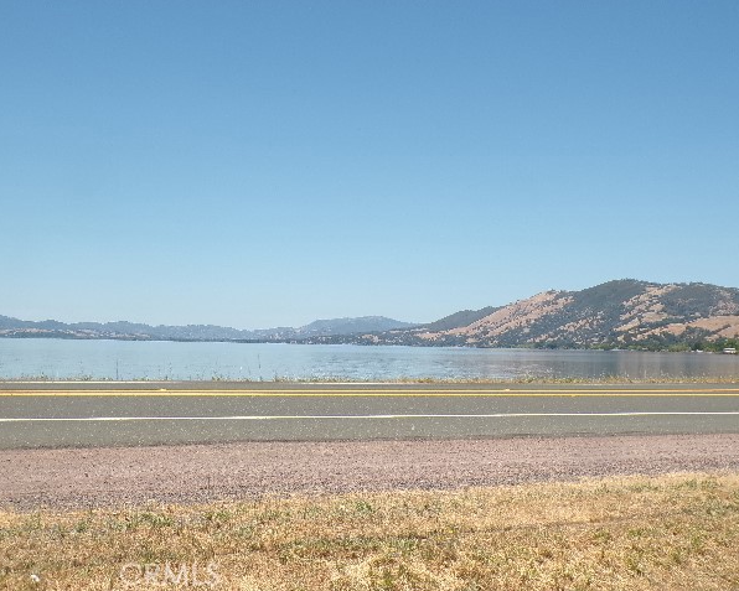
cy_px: 295
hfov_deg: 42.0
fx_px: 963
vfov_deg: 34.2
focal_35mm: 44
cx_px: 351
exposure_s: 1/400
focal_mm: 7.6
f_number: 5.1
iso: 100
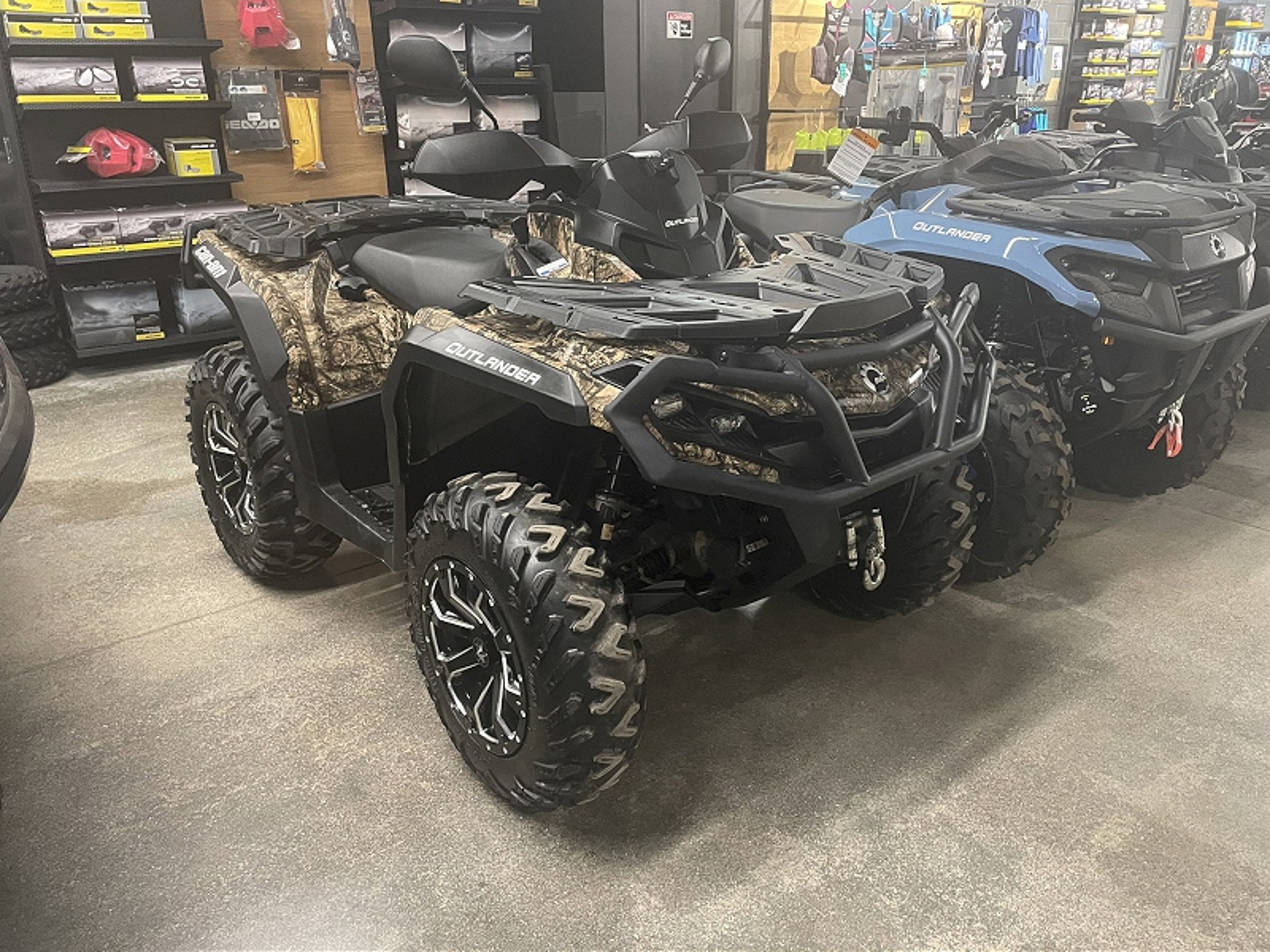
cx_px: 635
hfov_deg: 67.3
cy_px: 476
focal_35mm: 26
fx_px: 954
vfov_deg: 53.1
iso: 400
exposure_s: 1/60
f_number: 1.6
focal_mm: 4.2
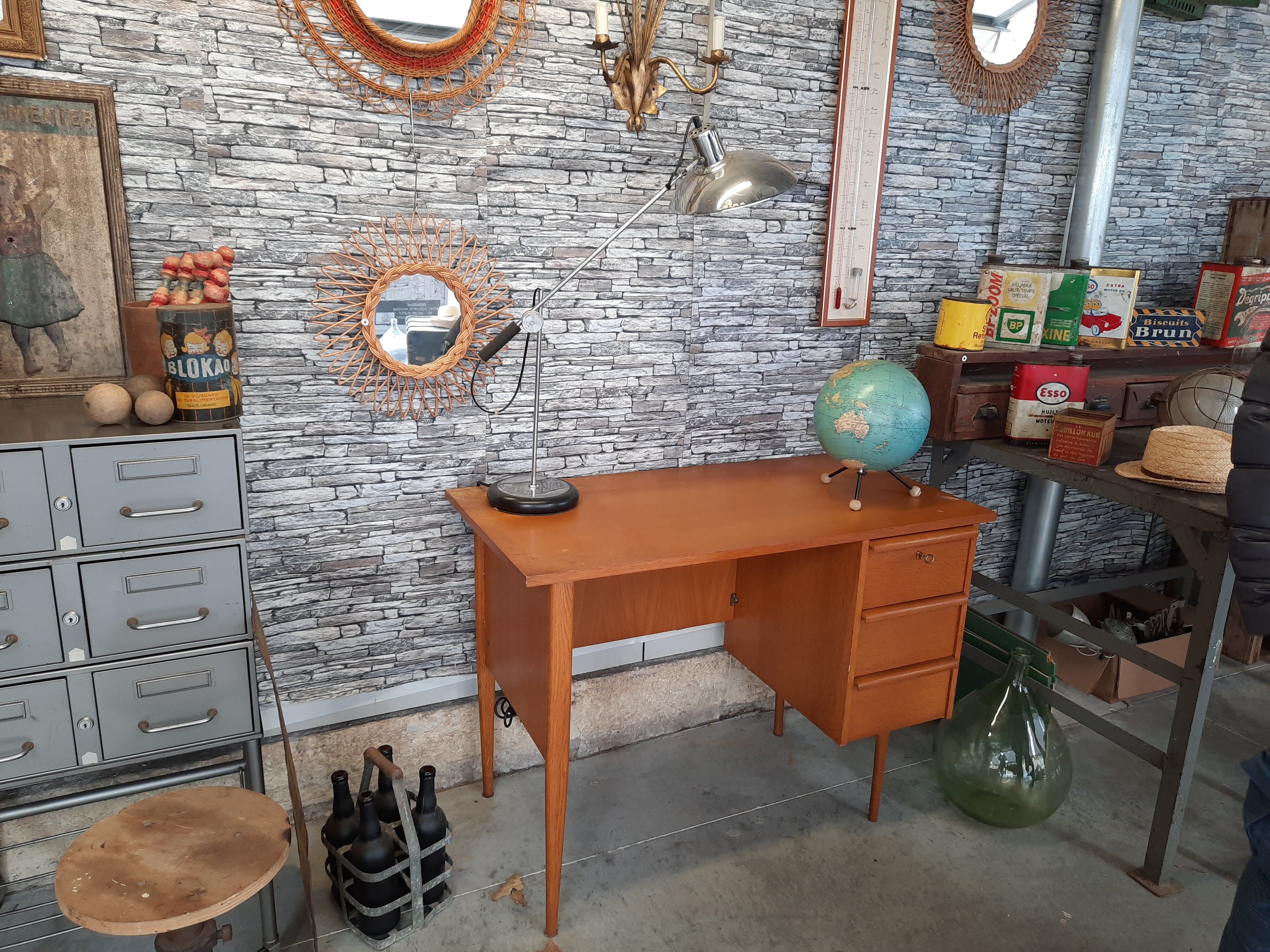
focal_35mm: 25
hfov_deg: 69.4
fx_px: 917
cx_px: 635
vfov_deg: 54.9
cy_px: 476
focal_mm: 4.6
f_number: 2
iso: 100
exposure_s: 1/50
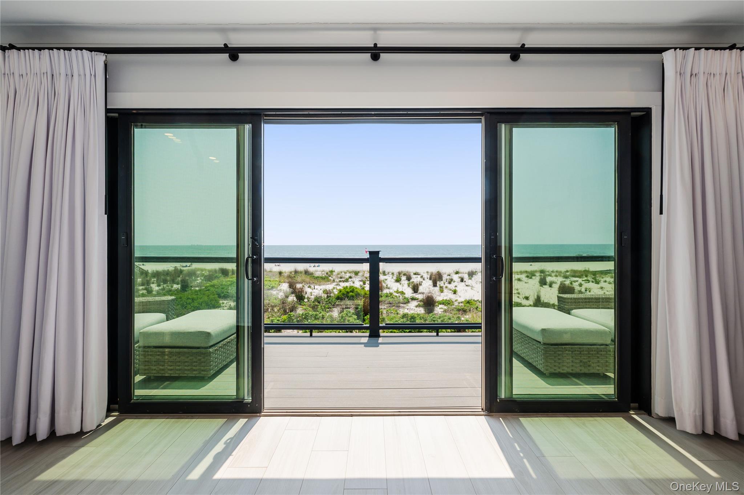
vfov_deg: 81.1
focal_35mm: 14
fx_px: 289
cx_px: 372
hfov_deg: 104.3
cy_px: 248
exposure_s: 1/250
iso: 320
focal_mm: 14
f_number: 8
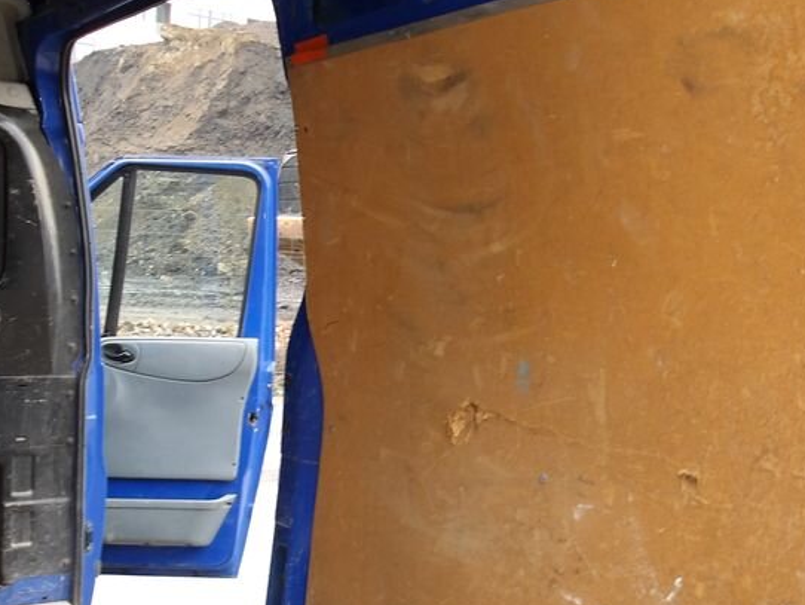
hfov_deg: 37.5
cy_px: 314
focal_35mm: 51
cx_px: 434
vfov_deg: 28.6
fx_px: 1187
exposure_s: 1/30
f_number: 3
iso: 115
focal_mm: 4.9
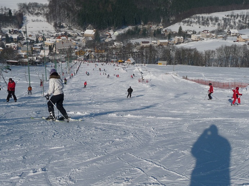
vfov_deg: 36.0
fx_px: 288
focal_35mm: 40
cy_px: 93
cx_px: 124
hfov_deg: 46.8
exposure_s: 1/500
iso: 100
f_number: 9
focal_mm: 6.7
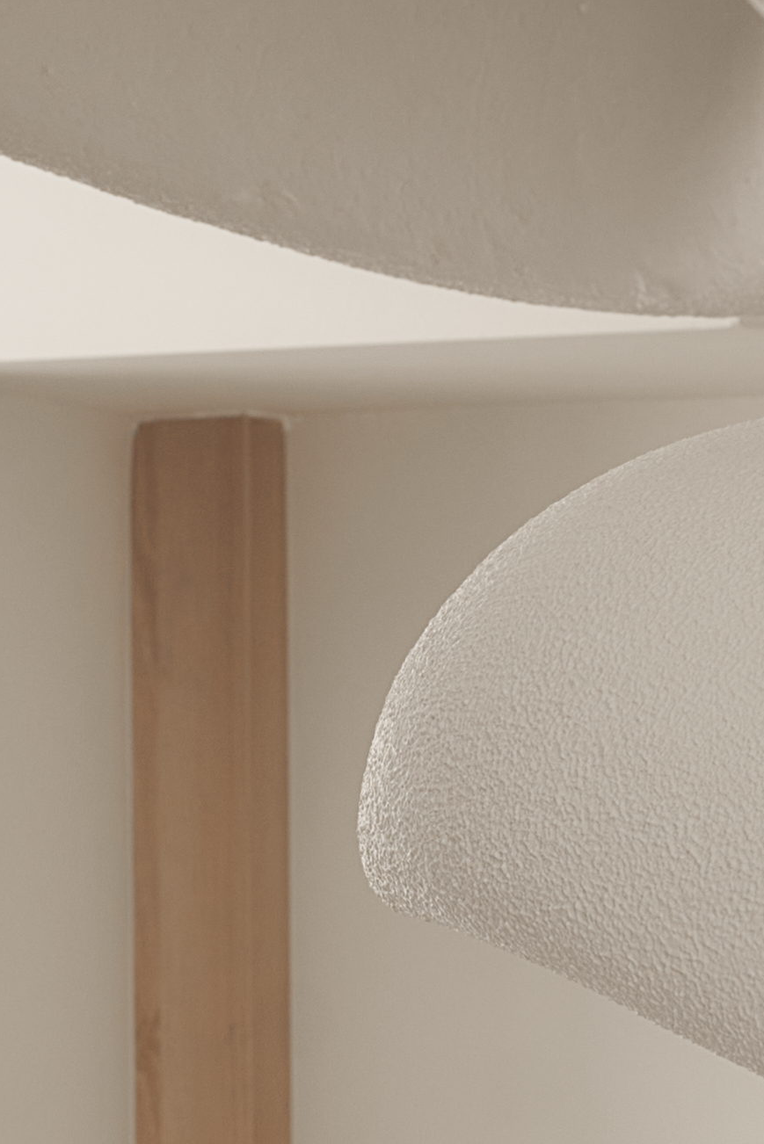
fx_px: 9605
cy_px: 1507
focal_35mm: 302
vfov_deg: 6.8
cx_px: -454
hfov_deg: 4.5
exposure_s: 1/6
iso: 100
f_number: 8
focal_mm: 50
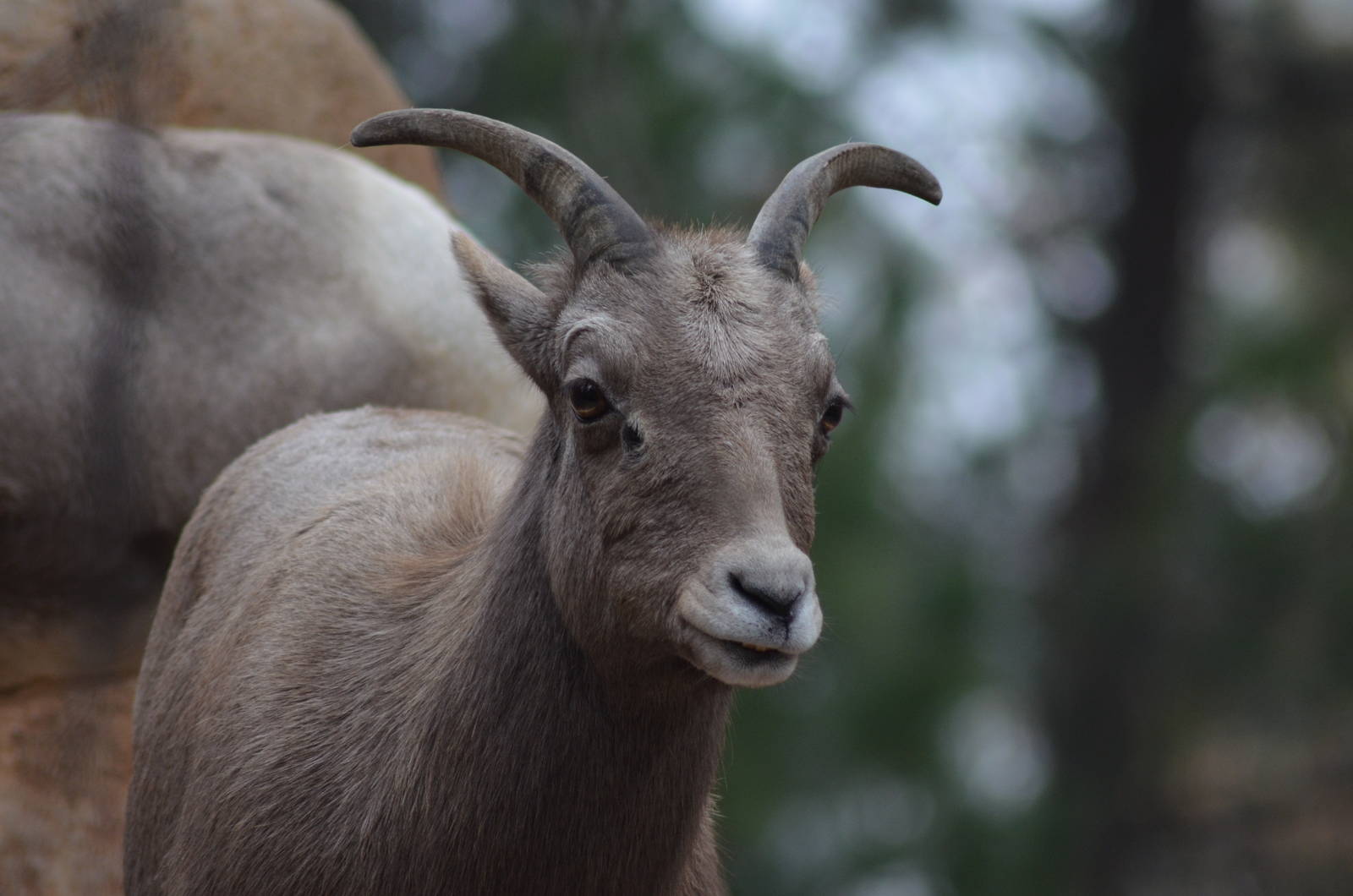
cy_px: 448
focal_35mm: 450
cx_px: 676
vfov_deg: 3.0
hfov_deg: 4.6
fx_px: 16879
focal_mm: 300
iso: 800
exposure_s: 1/1000
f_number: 5.6
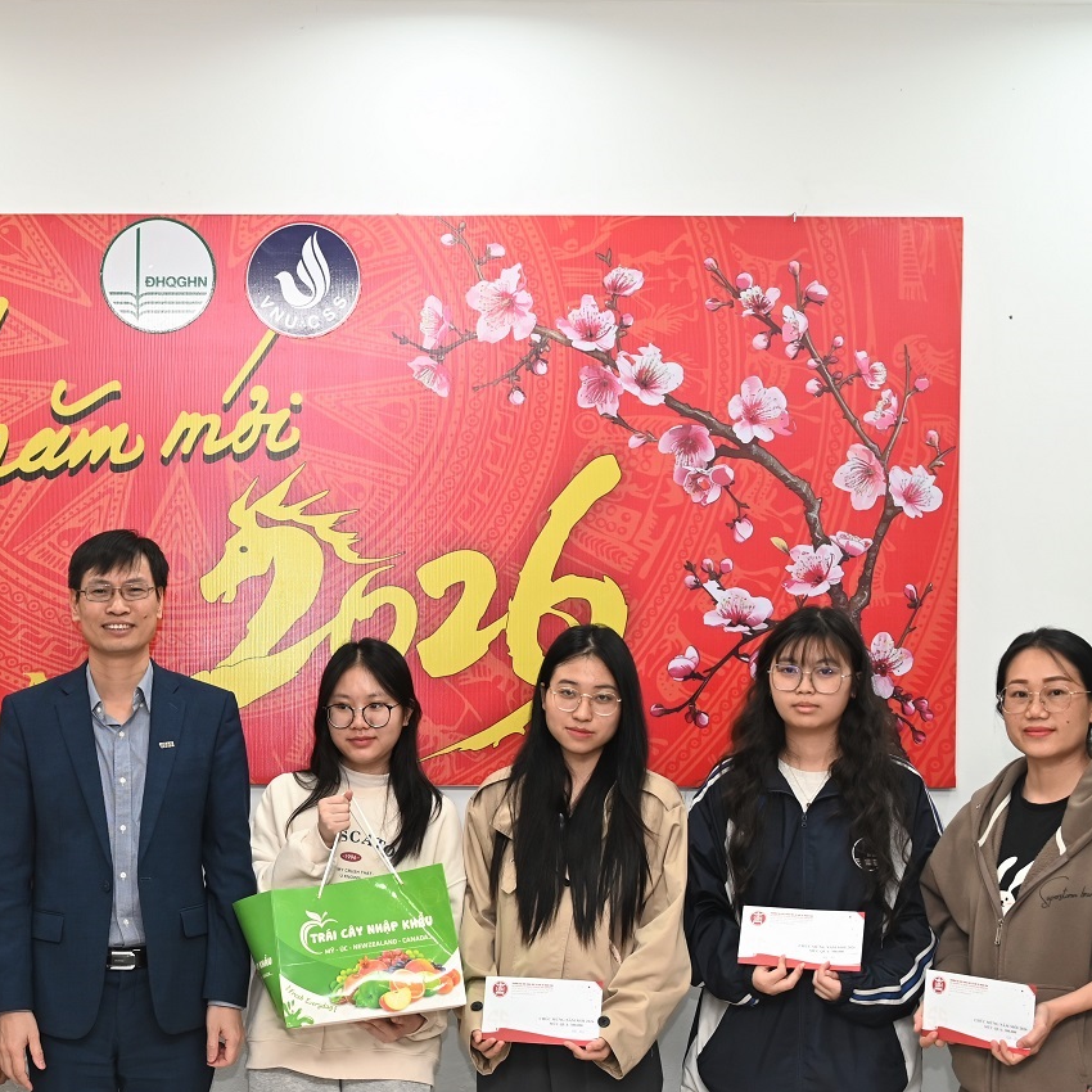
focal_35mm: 56
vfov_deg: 30.5
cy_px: 639
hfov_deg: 29.9
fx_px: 1999
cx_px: 221
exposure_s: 1/160
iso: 640
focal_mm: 35
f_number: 3.2
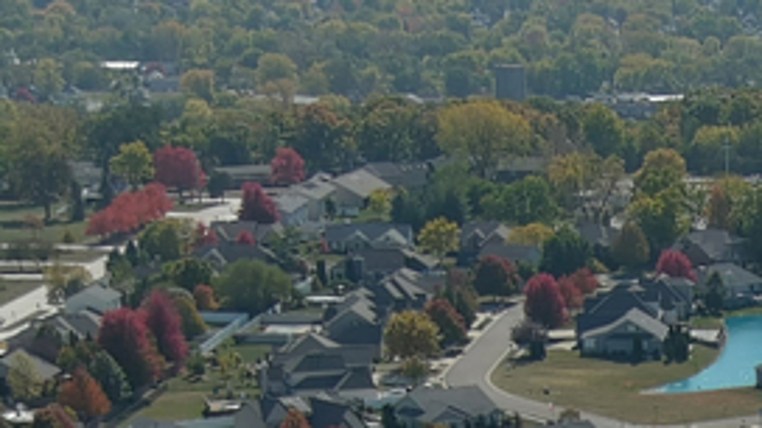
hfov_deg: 11.3
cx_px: 1233
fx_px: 3657
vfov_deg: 6.3
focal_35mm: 181
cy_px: 1133
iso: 105
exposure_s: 1/1680
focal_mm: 10.6
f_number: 2.8
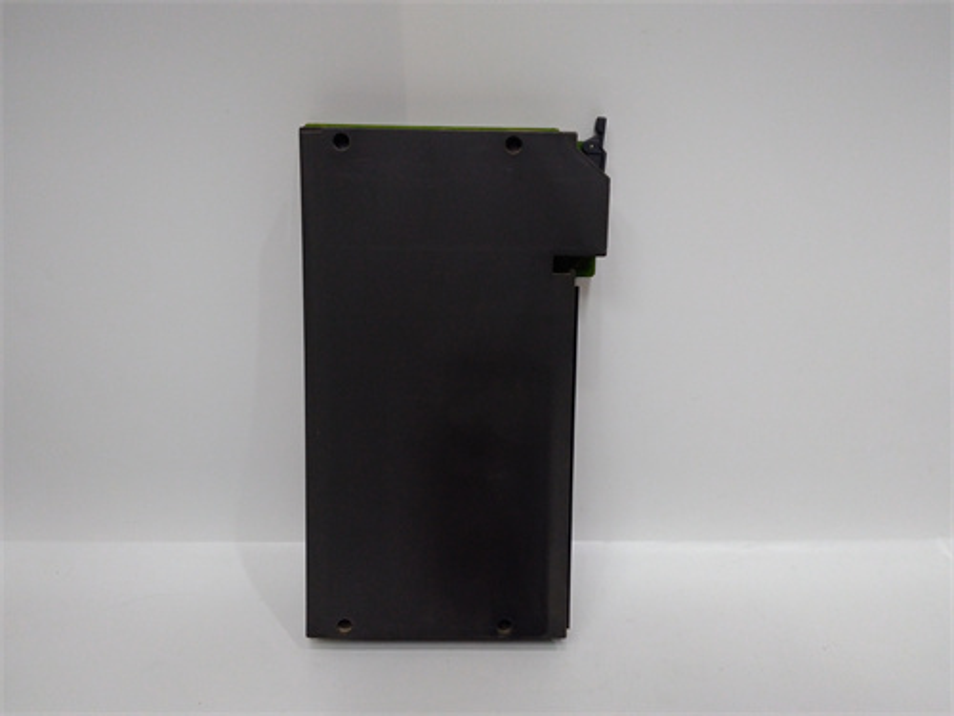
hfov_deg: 65.3
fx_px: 744
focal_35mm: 27
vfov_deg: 51.4
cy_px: 358
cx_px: 477
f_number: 2
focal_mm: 3.79
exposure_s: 1/33
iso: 269
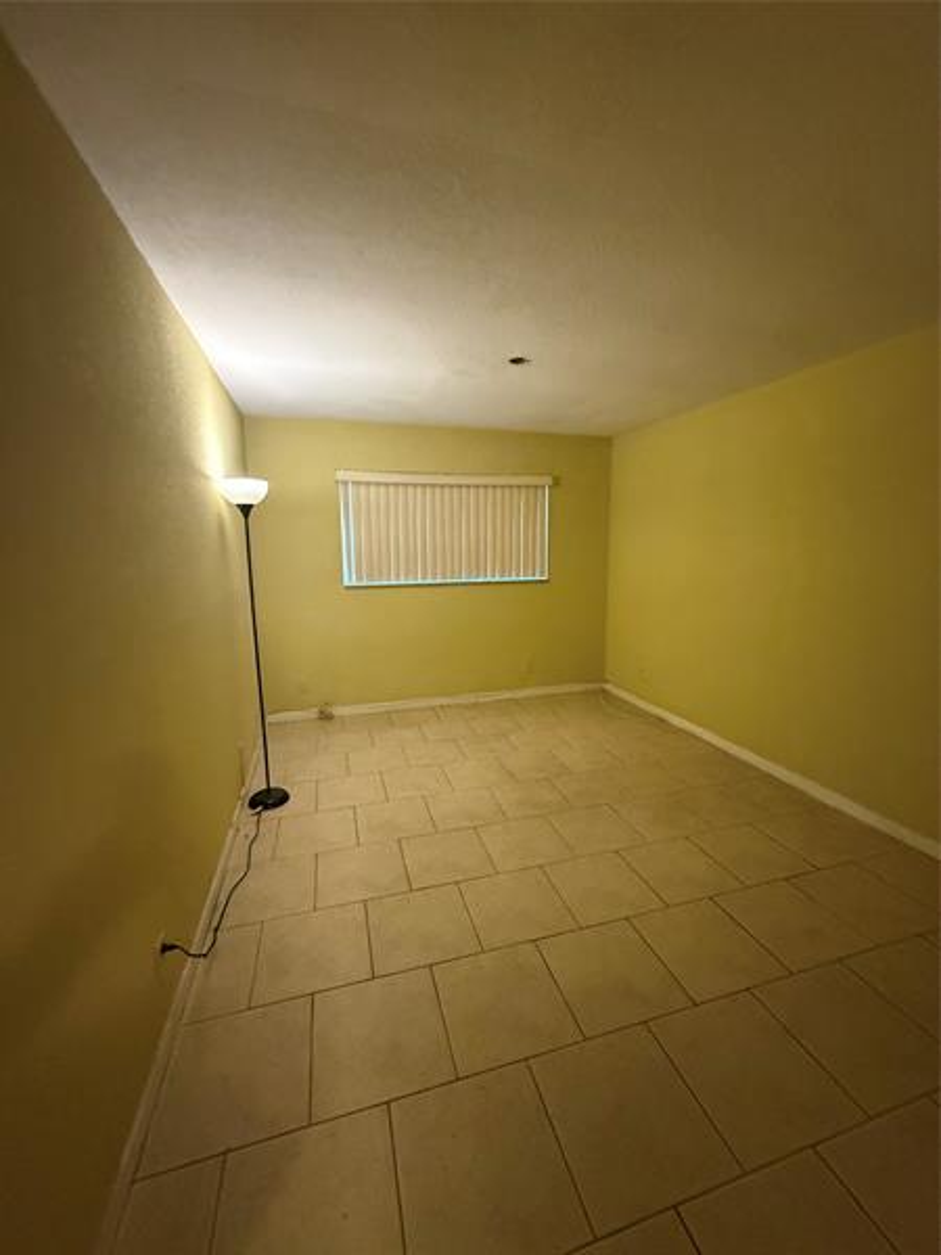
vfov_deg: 102.1
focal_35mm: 14
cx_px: 470
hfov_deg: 85.7
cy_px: 628
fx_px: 507
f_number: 2.2
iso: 800
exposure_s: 1/60
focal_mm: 2.22
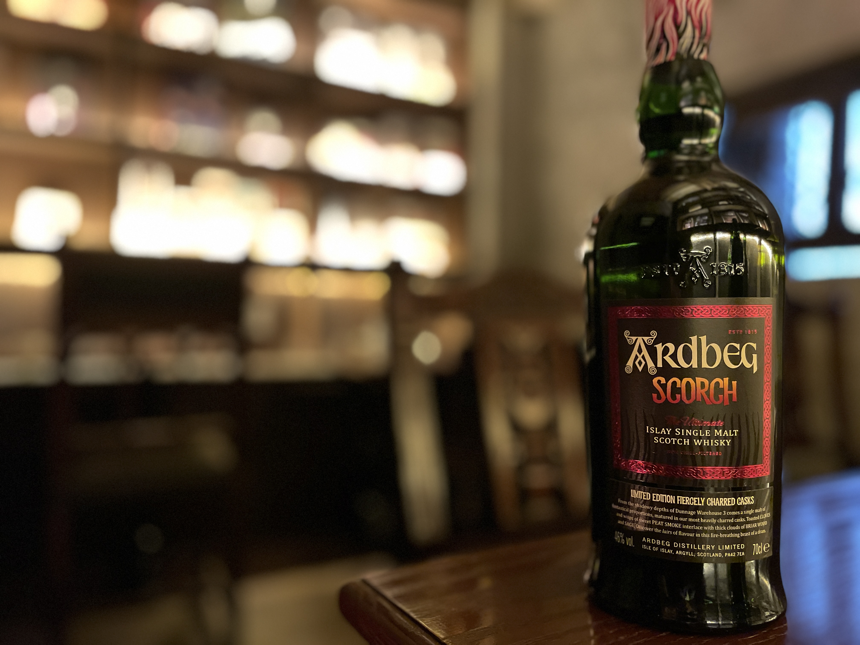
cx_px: 430
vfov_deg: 53.1
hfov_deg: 67.3
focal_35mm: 26
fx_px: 646
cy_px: 322
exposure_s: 1/20
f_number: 1.6
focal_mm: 4.2
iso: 1000
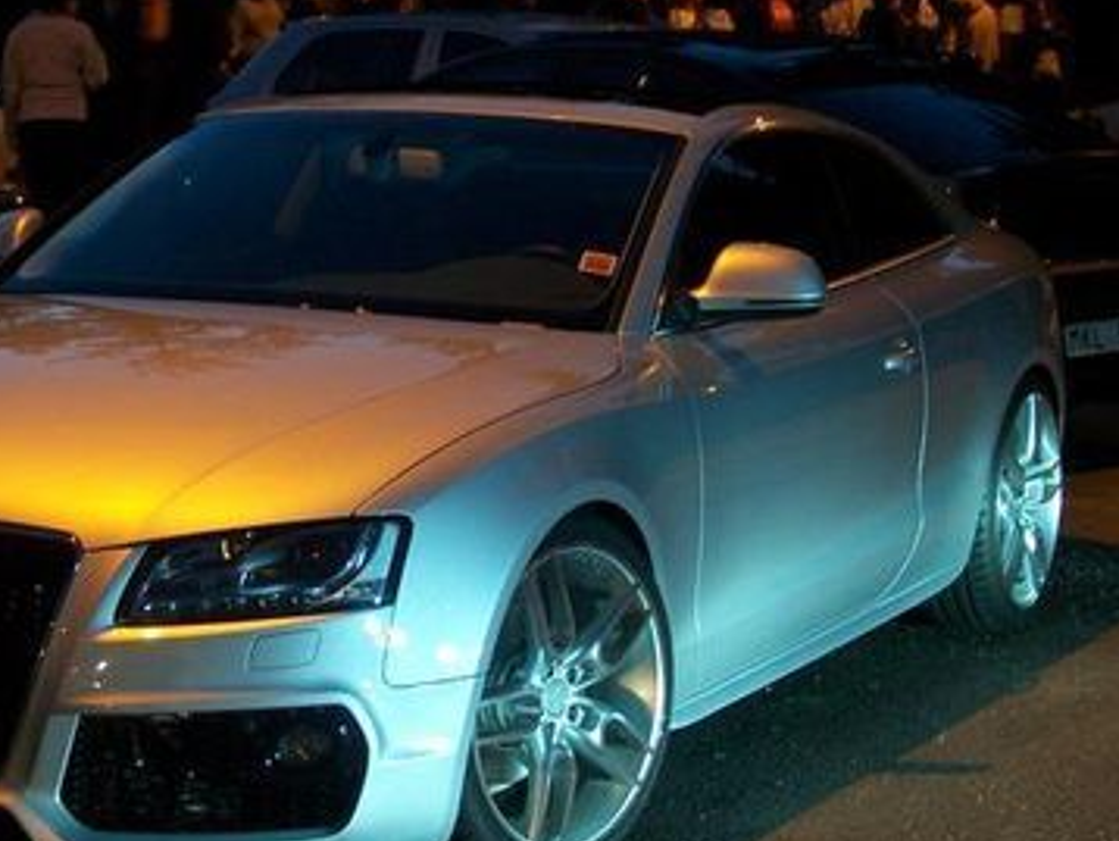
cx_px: 275
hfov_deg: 19.5
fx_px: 3235
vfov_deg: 14.8
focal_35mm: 100
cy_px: 510
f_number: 3.3
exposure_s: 1/2
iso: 64
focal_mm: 9.4
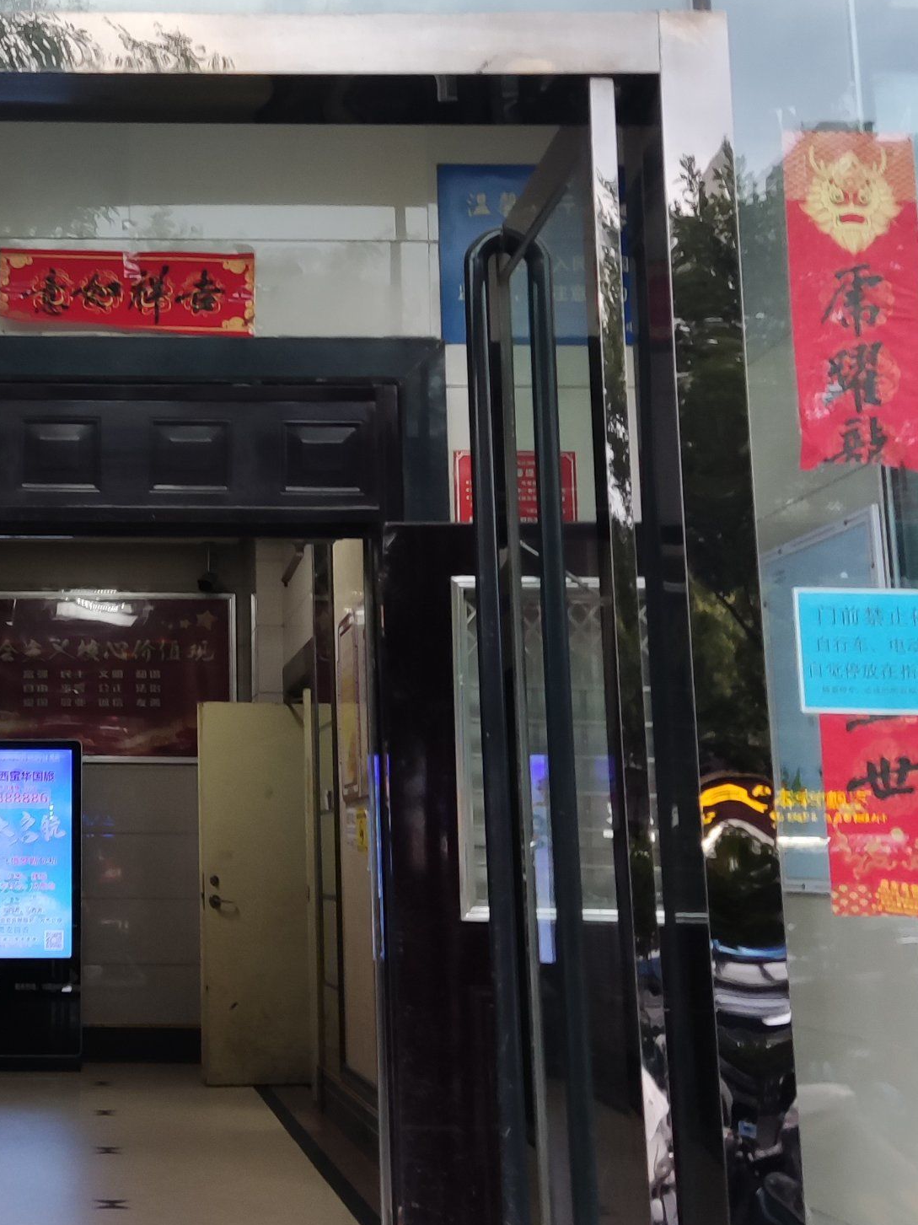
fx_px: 1663
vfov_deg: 40.4
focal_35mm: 47
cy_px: 559
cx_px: 89
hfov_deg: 29.6
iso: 113
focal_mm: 4.71
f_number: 1.79
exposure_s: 1/50
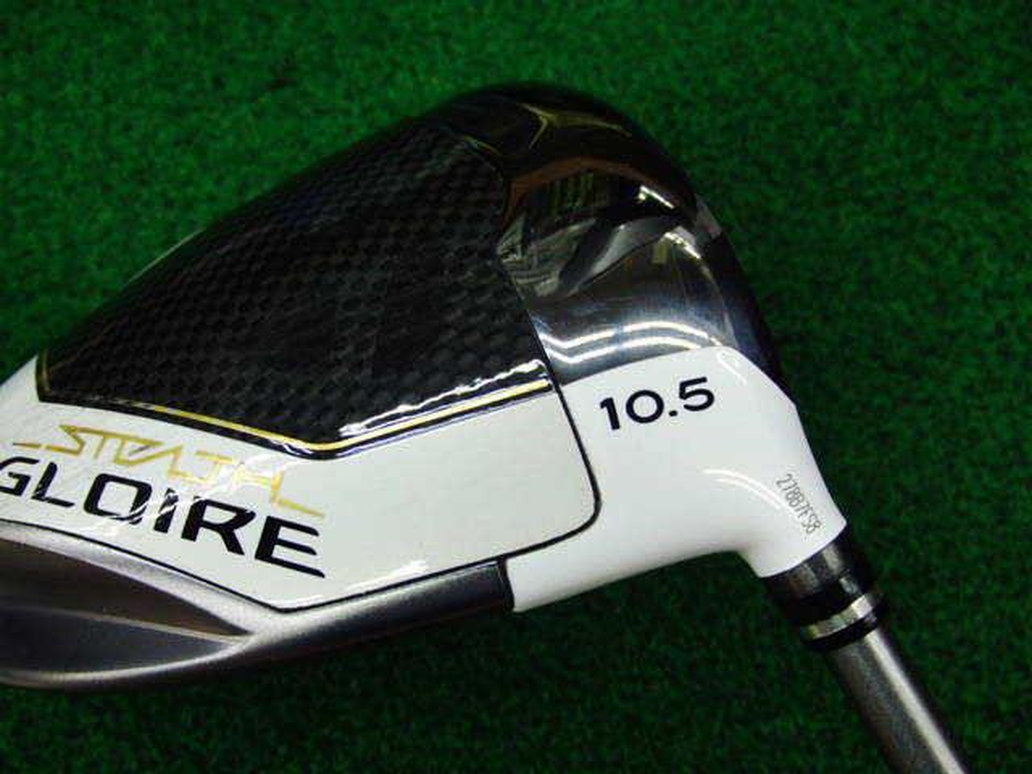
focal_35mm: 37
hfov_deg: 50.1
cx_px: 516
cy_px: 387
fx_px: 1103
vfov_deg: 38.7
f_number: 3.6
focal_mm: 6.42
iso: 250
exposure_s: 1/80
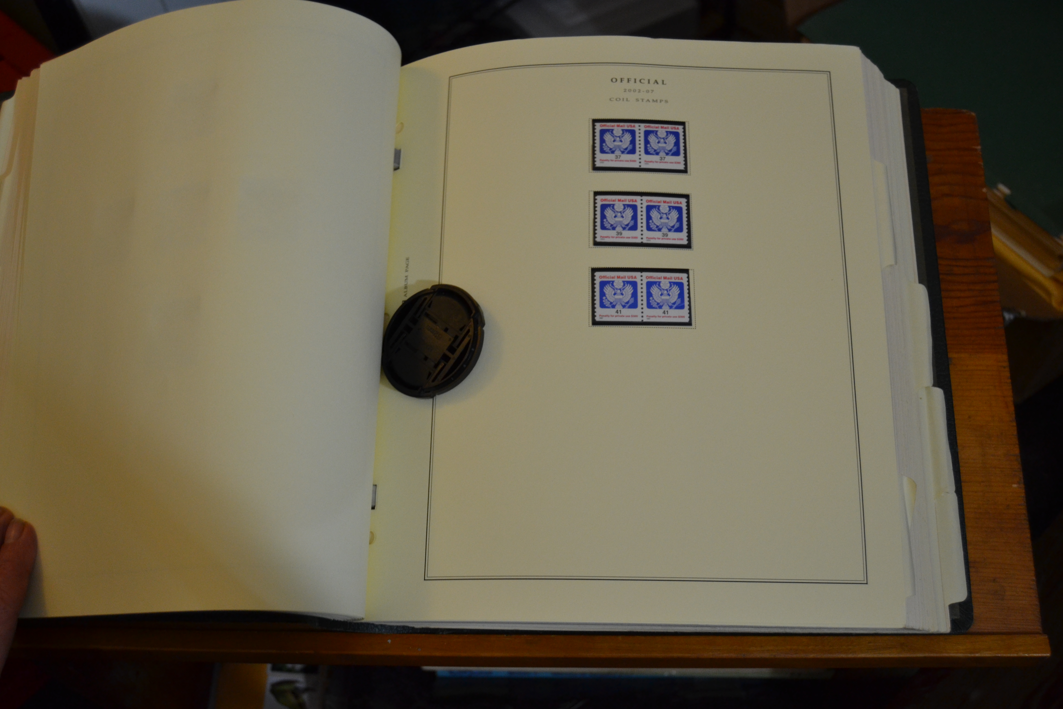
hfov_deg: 53.1
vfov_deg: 36.9
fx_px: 1063
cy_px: 354
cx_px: 532
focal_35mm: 36
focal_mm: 24
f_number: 3.8
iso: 900
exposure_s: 1/60
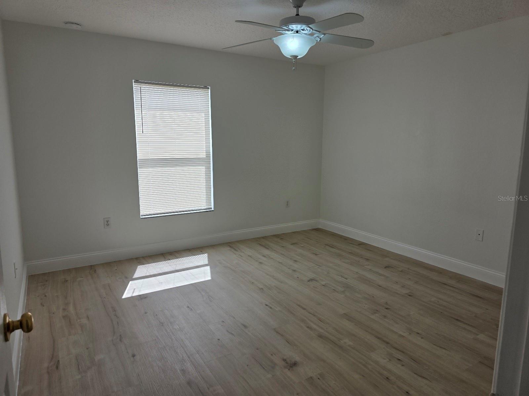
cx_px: 264
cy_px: 198
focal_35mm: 23
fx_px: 351
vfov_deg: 58.9
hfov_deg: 73.9
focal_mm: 6.3
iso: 80
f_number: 1.7
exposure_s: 1/1667
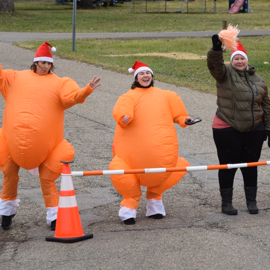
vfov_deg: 11.0
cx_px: 192
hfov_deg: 11.0
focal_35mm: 158
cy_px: 80
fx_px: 1396
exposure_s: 1/640
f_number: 5.3
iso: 800
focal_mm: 45
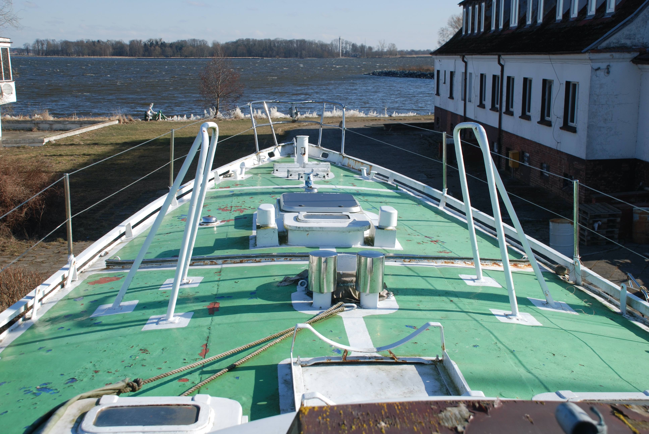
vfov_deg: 29.0
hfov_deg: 42.3
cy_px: 217
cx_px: 324
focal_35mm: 46
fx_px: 839
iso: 100
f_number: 7.1
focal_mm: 31
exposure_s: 1/200
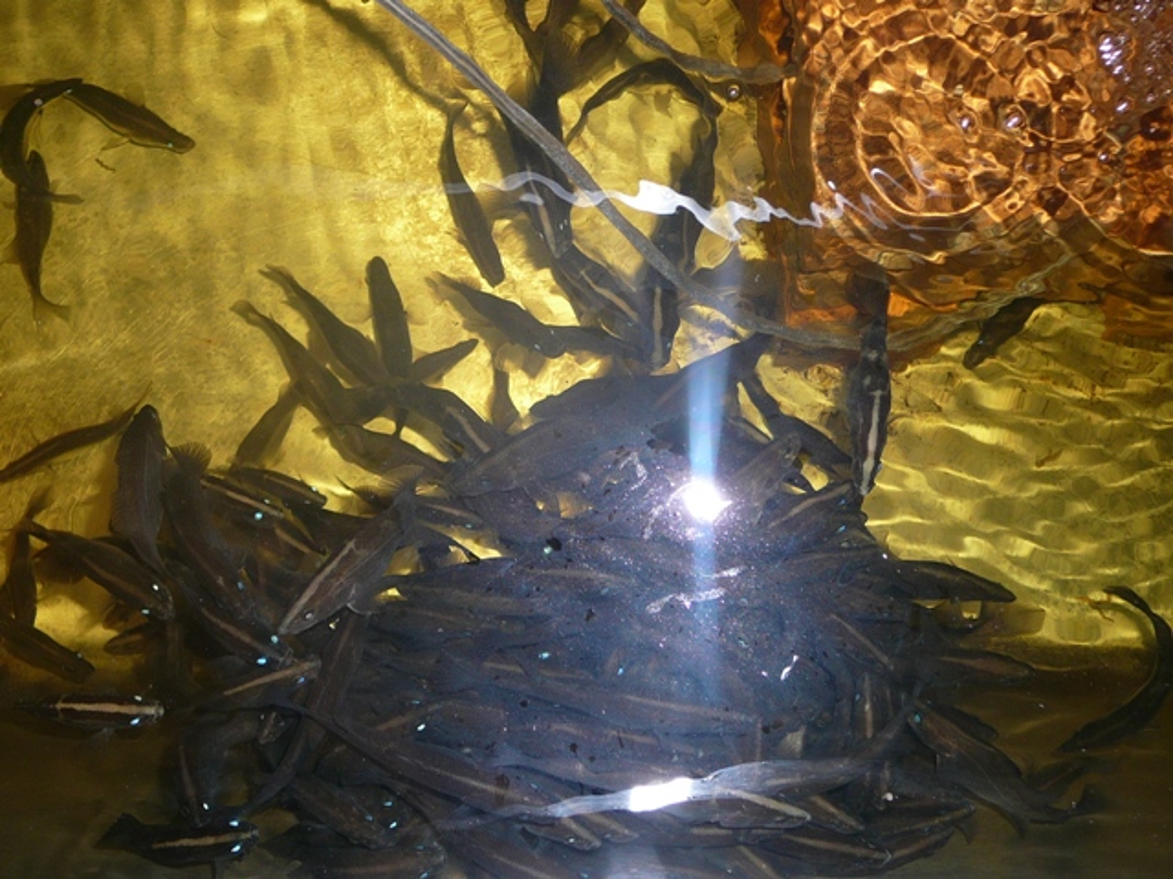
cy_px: 440
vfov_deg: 30.9
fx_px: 1593
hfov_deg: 40.4
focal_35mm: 47
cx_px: 586
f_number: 3.3
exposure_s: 1/30
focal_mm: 7
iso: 80
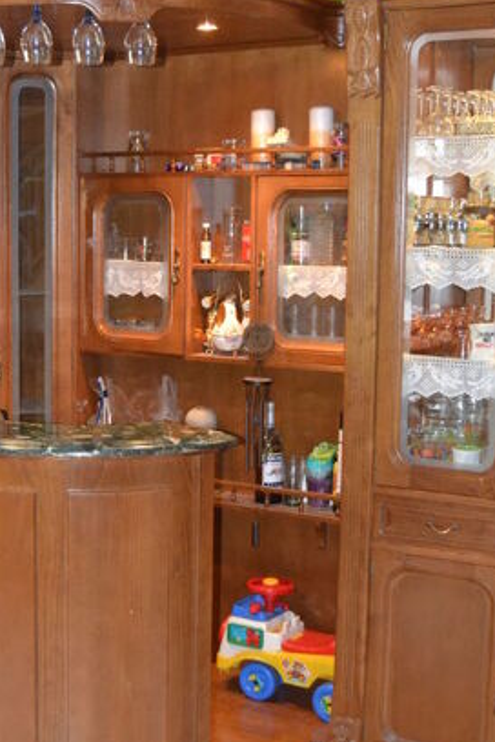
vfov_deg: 32.9
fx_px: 1256
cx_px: 86
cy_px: 347
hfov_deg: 22.0
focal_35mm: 61
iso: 2500
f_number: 3.8
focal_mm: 23
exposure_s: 1/60
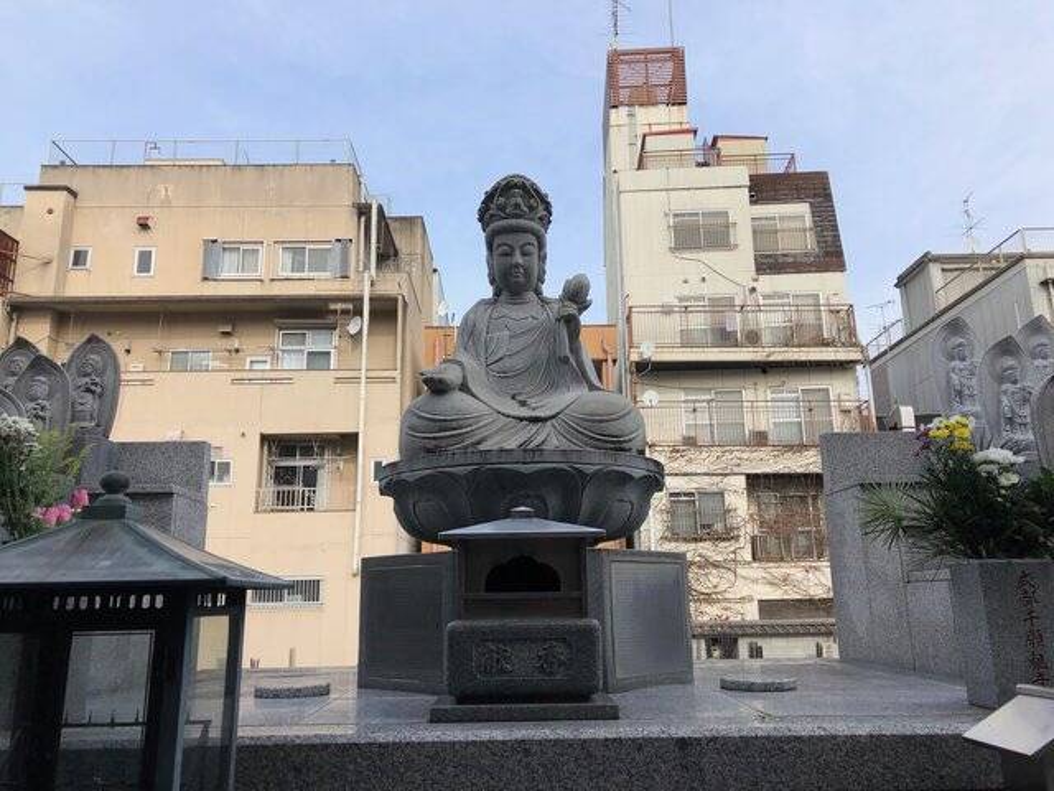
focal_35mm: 28
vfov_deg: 49.7
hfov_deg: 63.4
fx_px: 853
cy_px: 396
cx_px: 527
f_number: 1.8
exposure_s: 1/1333
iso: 20
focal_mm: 3.99
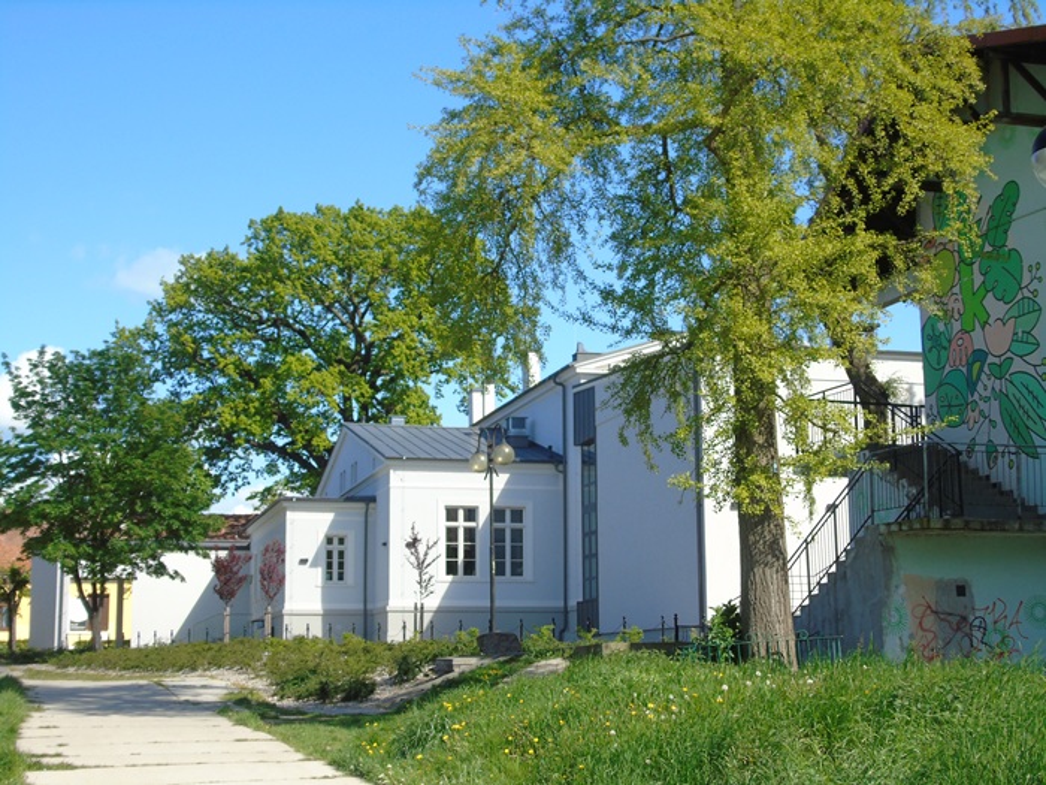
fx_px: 1632
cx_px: 523
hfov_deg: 35.5
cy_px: 392
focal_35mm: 54
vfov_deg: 27.0
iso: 80
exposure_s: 1/320
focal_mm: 9.6
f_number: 4.5
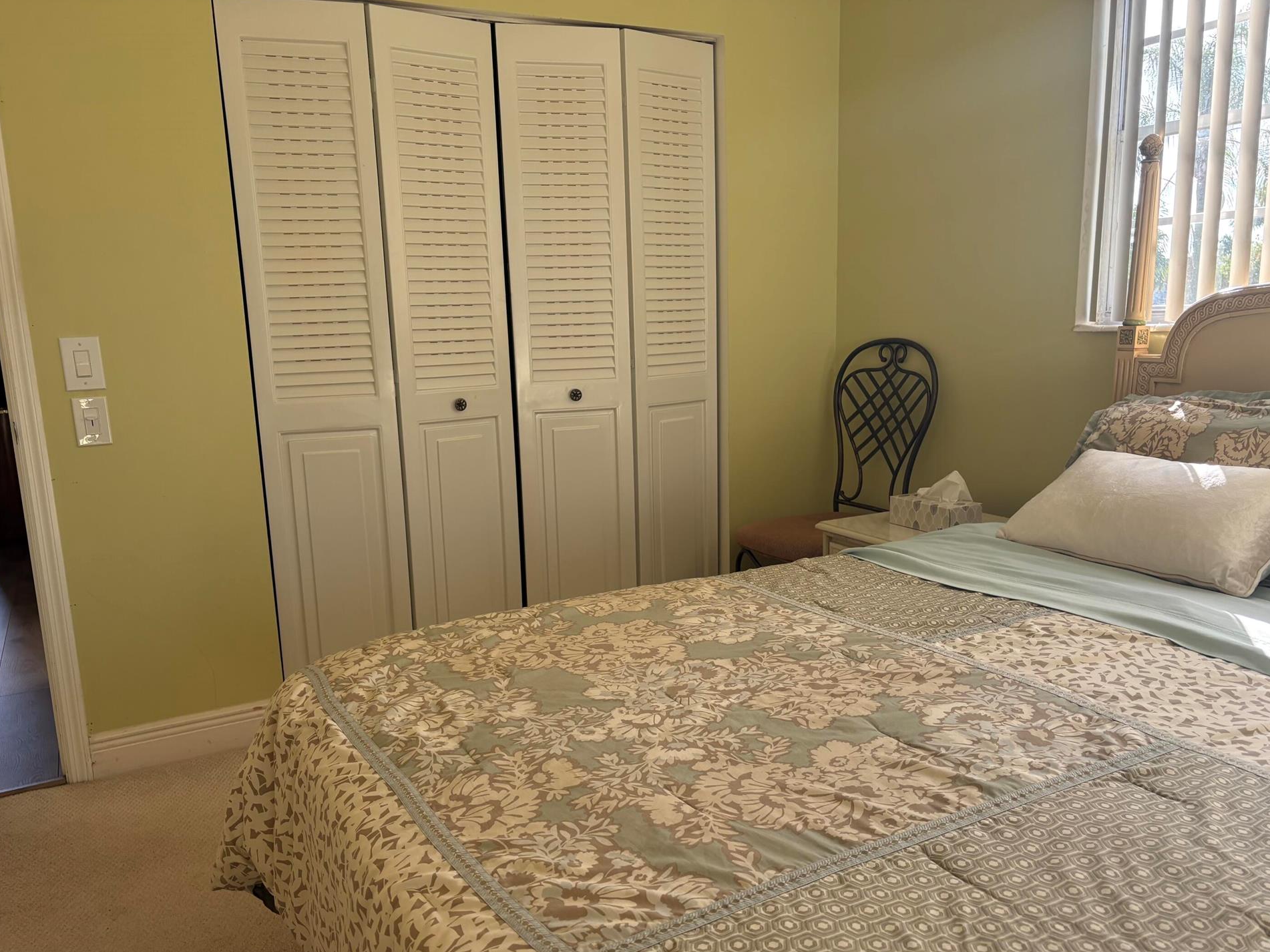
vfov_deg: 49.7
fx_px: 1027
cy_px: 507
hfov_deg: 63.5
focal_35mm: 28
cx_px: 636
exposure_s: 1/256
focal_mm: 5.96
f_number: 1.6
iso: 64
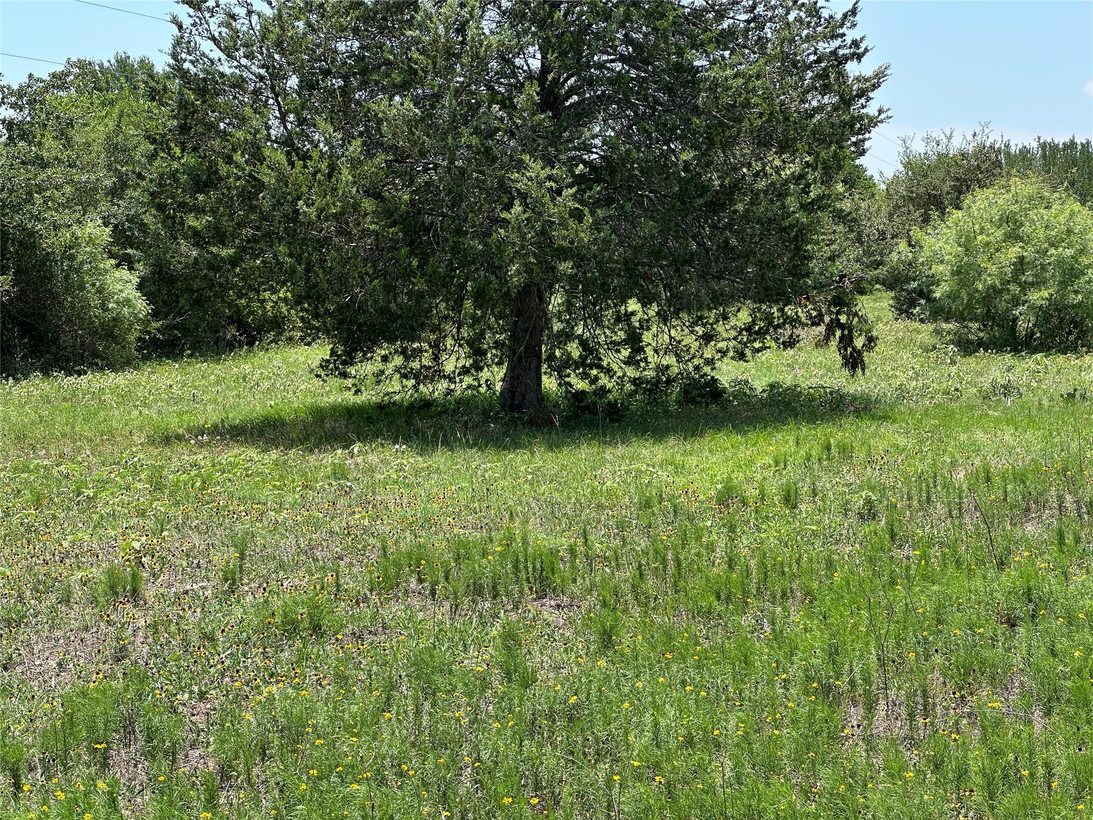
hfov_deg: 25.3
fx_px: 2431
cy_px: 410
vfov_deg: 19.1
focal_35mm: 77
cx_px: 546
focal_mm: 9
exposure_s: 1/334
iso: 32
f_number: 2.8
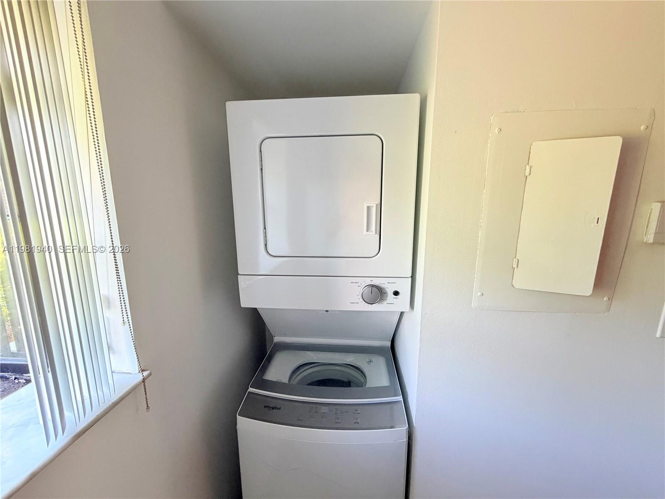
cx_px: 332
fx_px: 269
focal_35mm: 14
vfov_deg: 85.7
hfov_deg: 102.1
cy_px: 250
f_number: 2.2
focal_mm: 2.22
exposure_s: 1/115
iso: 320
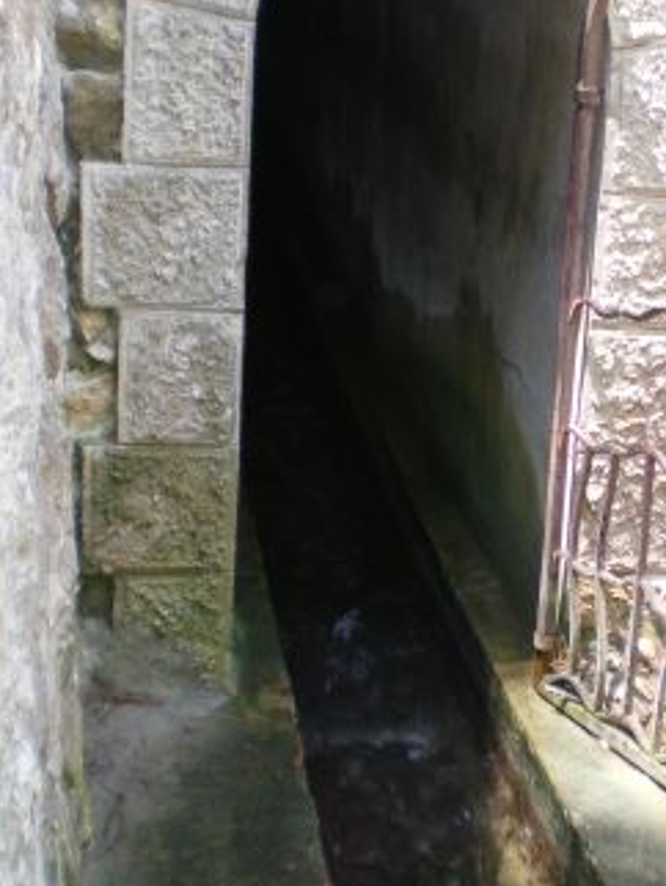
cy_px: 377
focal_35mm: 67
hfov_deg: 21.8
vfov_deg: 28.9
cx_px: 482
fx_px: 1716
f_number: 3.1
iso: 125
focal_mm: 6.3
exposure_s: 1/50
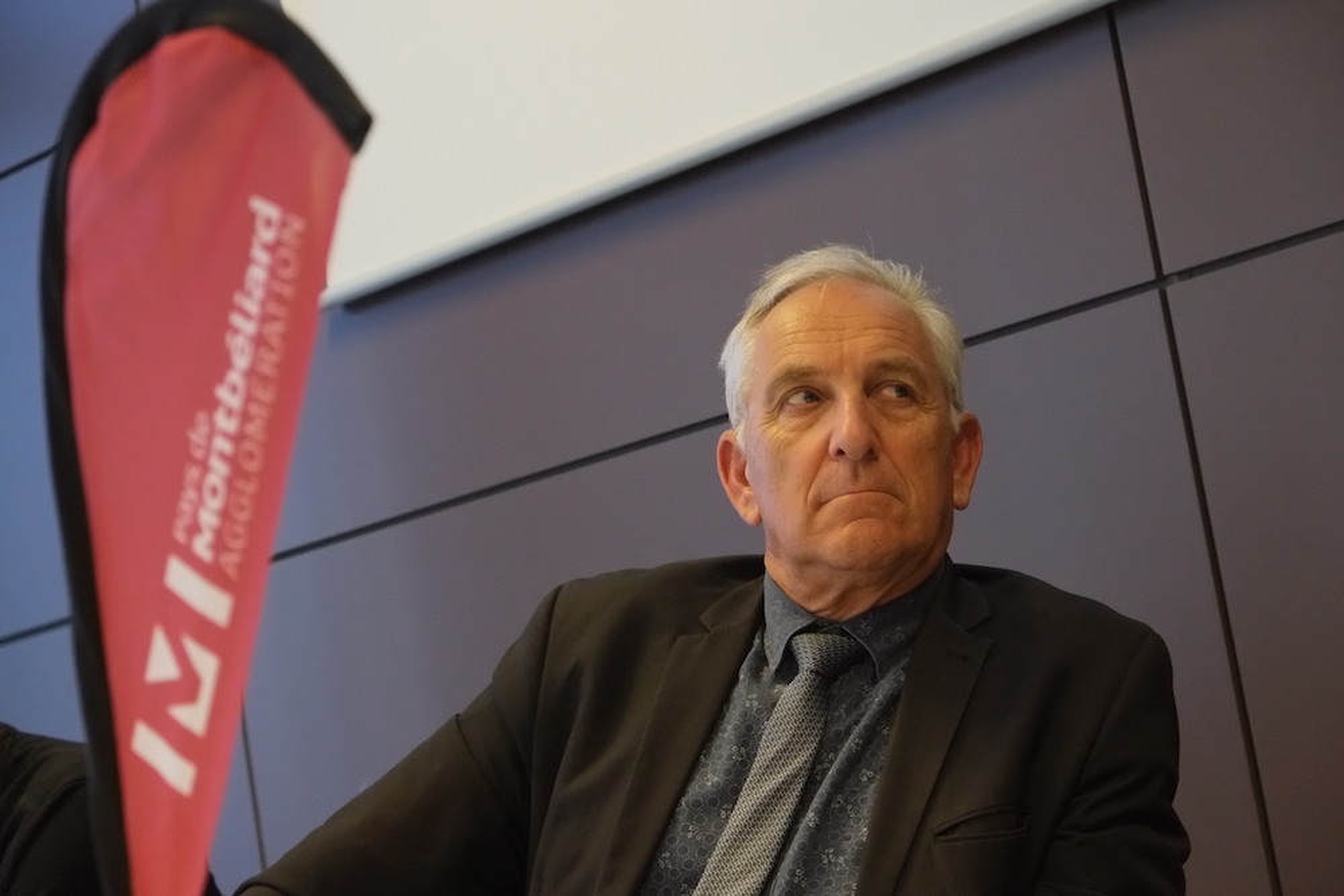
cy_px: 448
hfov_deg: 24.5
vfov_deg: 16.5
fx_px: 3099
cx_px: 672
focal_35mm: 83
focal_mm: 55
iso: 6400
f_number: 5.6
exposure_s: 1/140
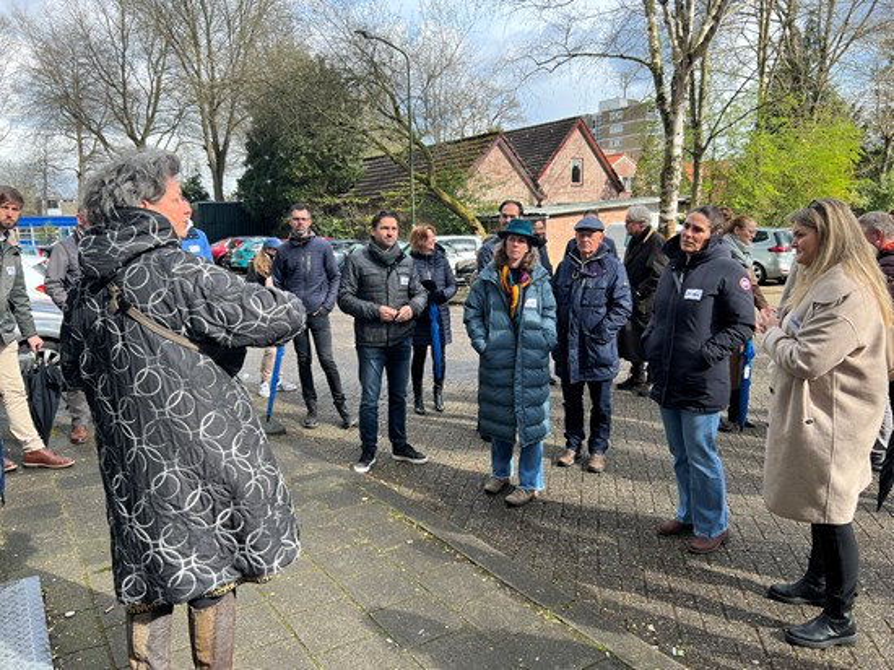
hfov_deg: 67.3
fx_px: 671
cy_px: 335
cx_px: 447
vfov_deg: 53.0
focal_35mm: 26
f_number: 1.5
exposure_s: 1/880
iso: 50
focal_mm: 5.7
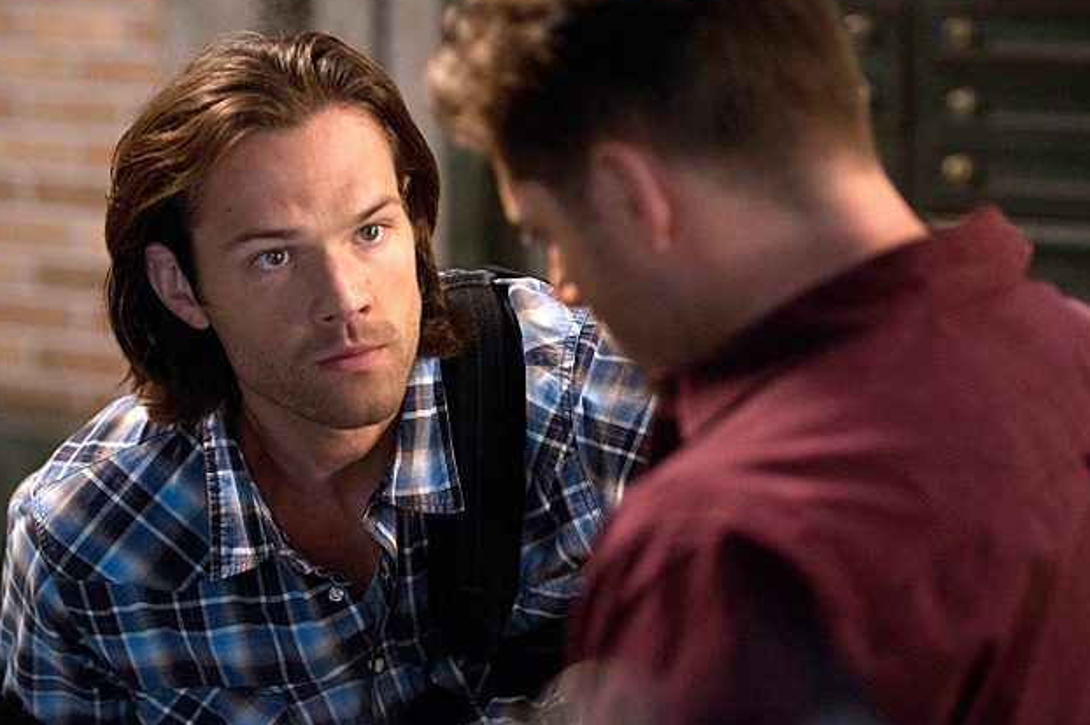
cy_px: 345
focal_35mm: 128
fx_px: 3873
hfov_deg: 16.0
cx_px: 522
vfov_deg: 10.7
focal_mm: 102
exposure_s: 1/125
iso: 2500
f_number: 2.8
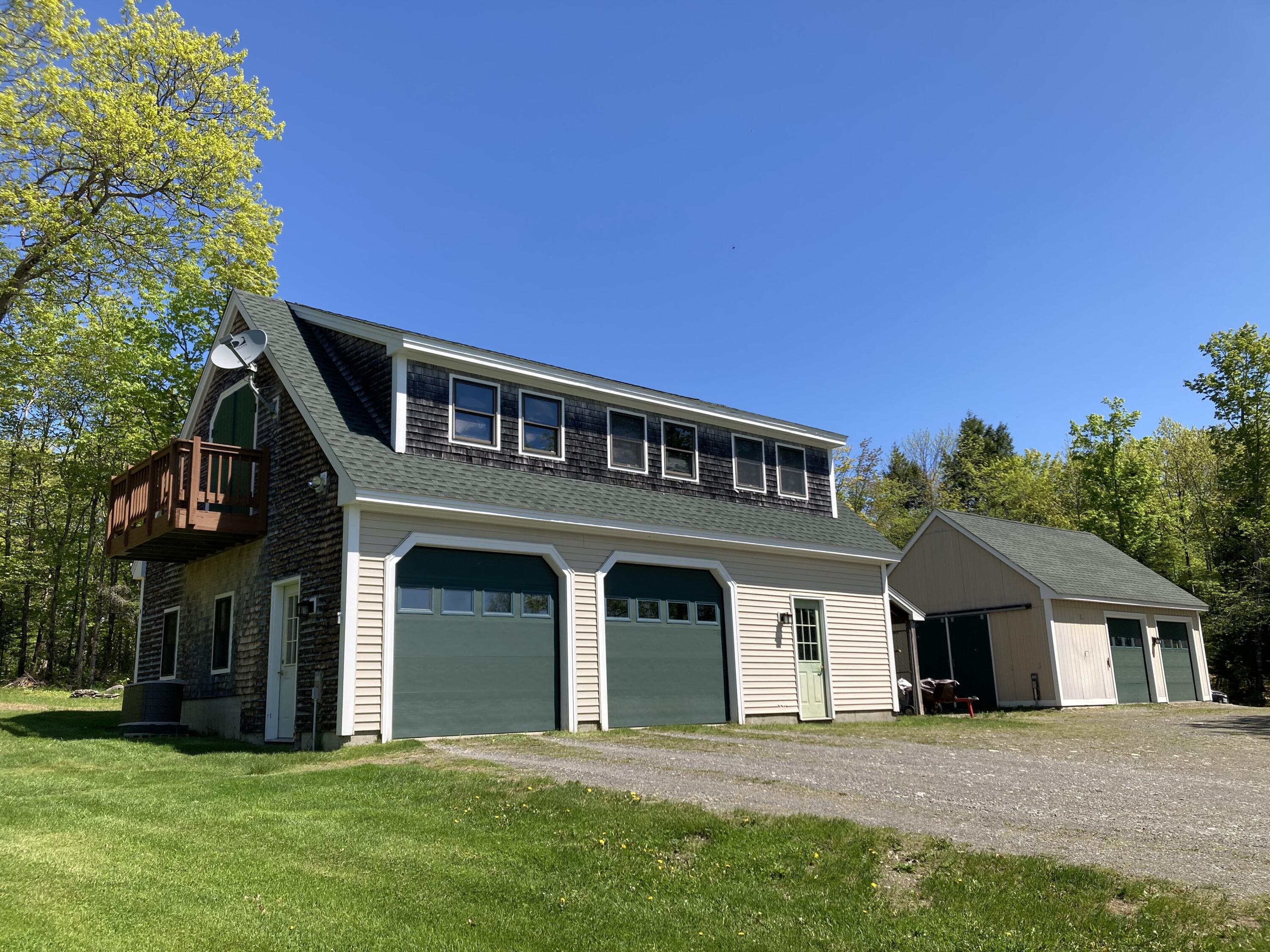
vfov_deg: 49.7
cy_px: 476
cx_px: 635
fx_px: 1027
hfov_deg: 63.4
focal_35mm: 28
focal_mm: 3.99
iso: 20
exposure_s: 1/1499
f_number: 1.8
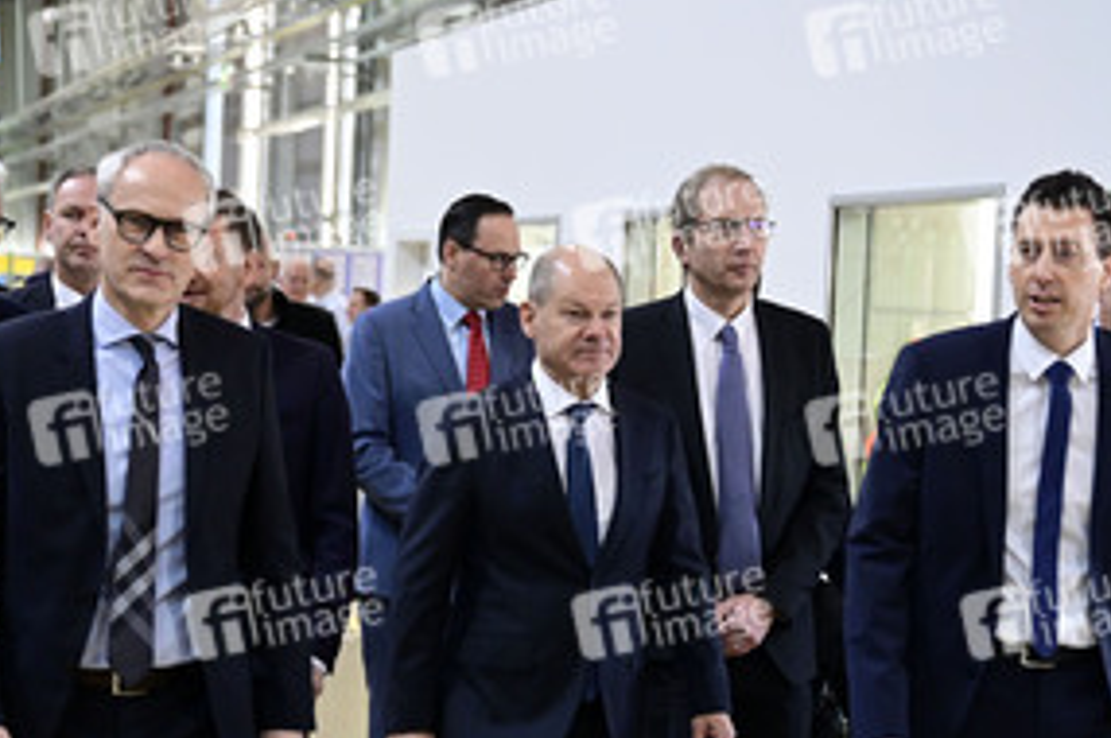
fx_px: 2528
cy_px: 517
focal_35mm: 82
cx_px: 569
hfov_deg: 24.8
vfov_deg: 16.6
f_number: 3.2
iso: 4500
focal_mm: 52
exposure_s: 1/320
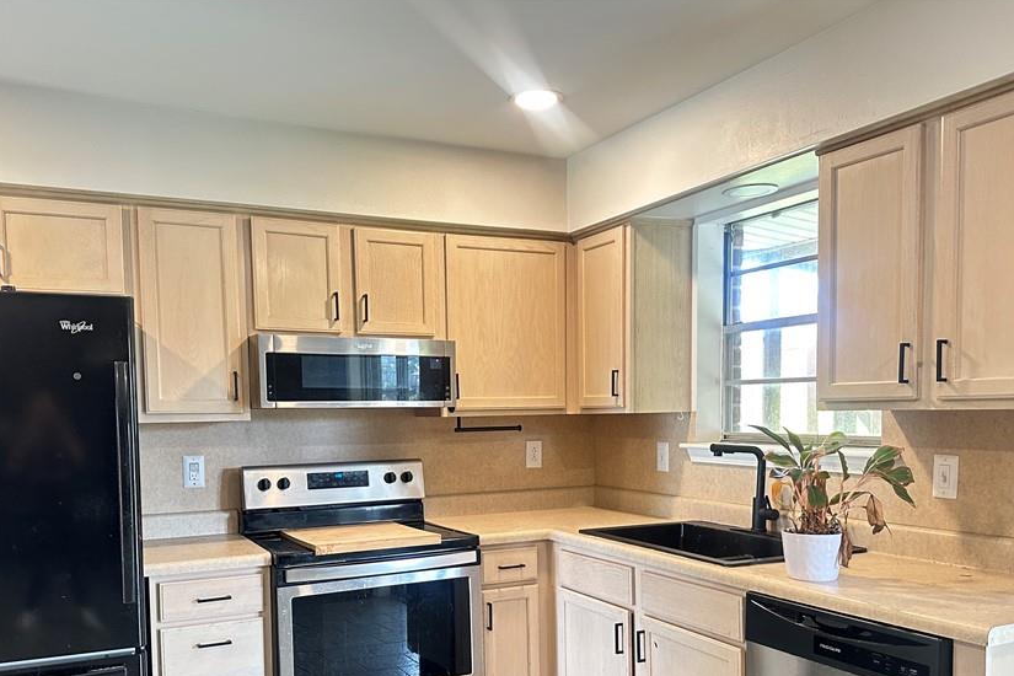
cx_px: 484
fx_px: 873
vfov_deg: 41.6
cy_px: 466
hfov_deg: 60.3
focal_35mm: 31
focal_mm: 6.86
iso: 400
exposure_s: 1/60
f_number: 1.78
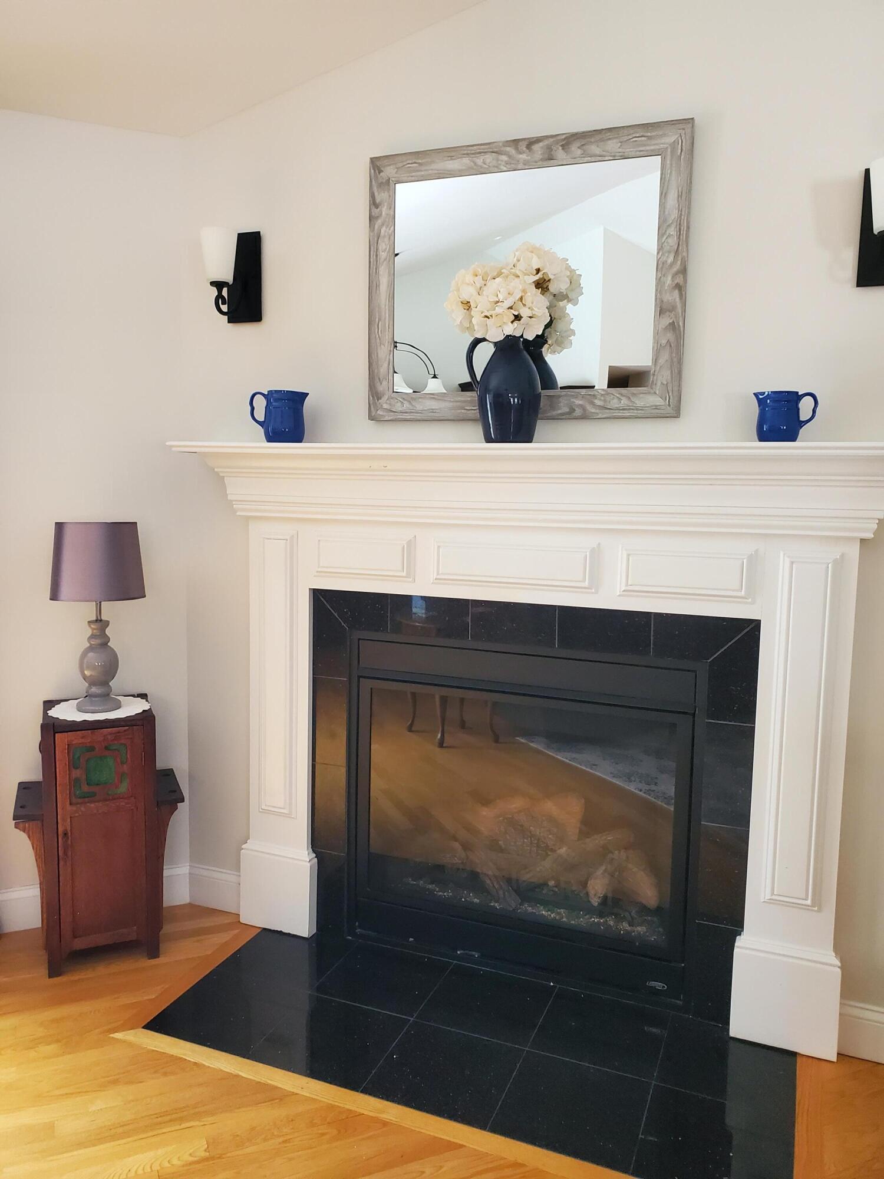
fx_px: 885
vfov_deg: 67.3
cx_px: 442
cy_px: 590
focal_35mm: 26
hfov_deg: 53.1
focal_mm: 4.3
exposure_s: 1/40
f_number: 2.4
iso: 500
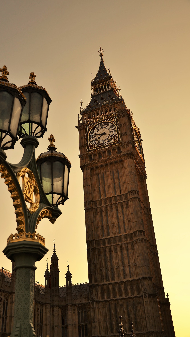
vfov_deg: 52.8
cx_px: 78
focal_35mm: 38
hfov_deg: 31.1
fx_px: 340
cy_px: 169
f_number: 4.5
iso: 100
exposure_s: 1/500
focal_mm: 24
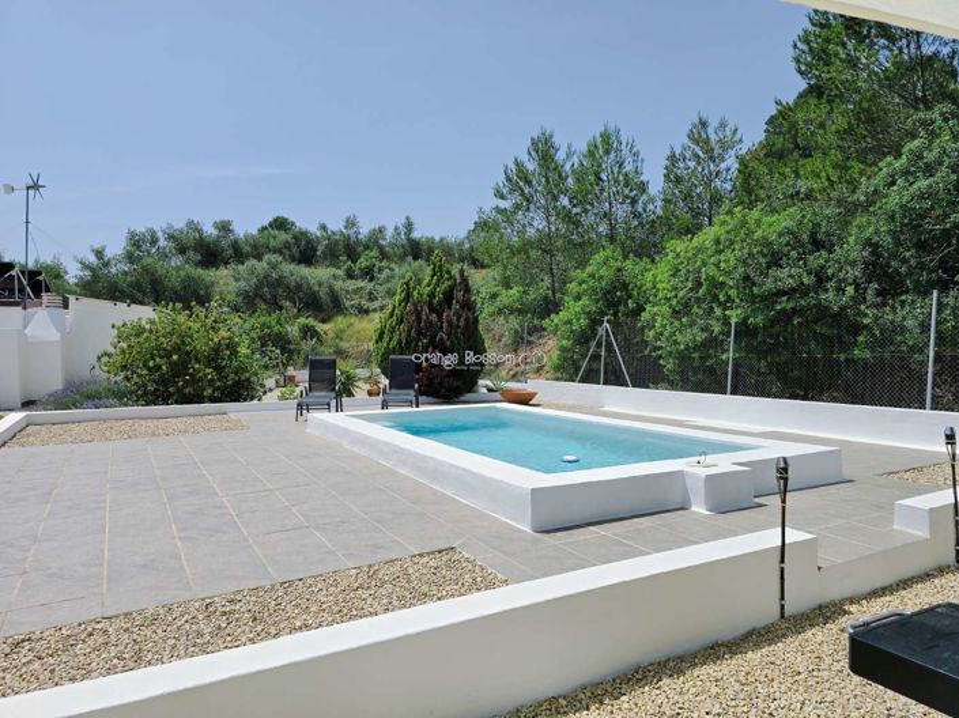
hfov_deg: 74.0
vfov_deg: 58.8
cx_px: 480
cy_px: 359
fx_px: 637
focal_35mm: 23
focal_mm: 6.3
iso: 12
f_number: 1.7
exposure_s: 1/1550
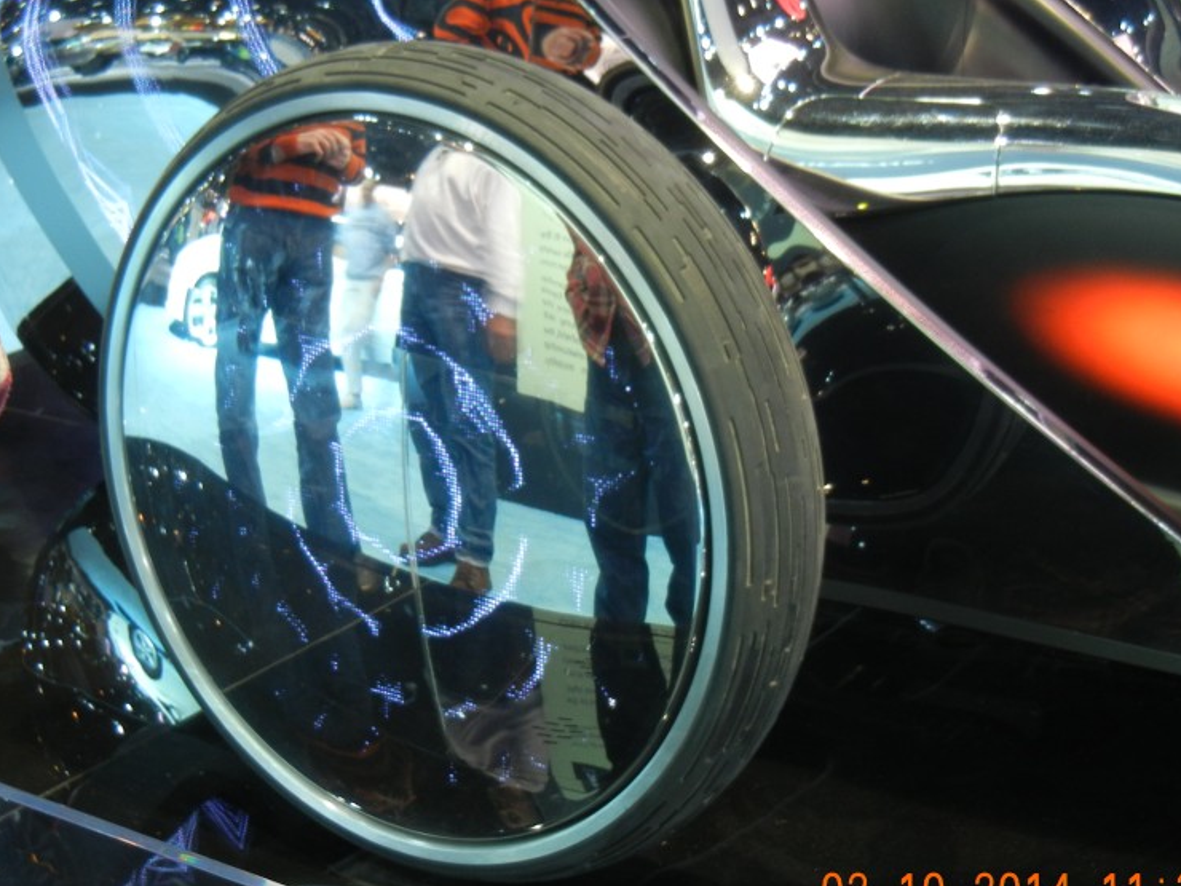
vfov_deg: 20.4
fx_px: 2456
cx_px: 506
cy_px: 407
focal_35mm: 72
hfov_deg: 27.0
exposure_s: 1/7.6
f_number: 3.9
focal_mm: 9.3
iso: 200
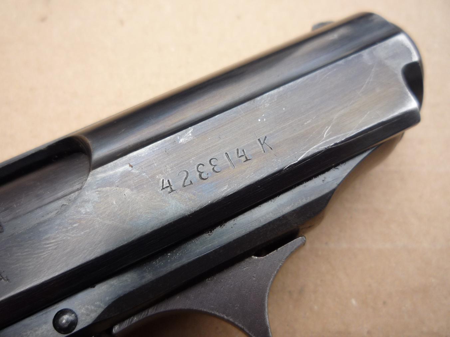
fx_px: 390
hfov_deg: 60.0
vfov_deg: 46.8
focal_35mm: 30
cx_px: 225
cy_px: 168
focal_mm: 5.2
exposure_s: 1/50
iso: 100
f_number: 3.3
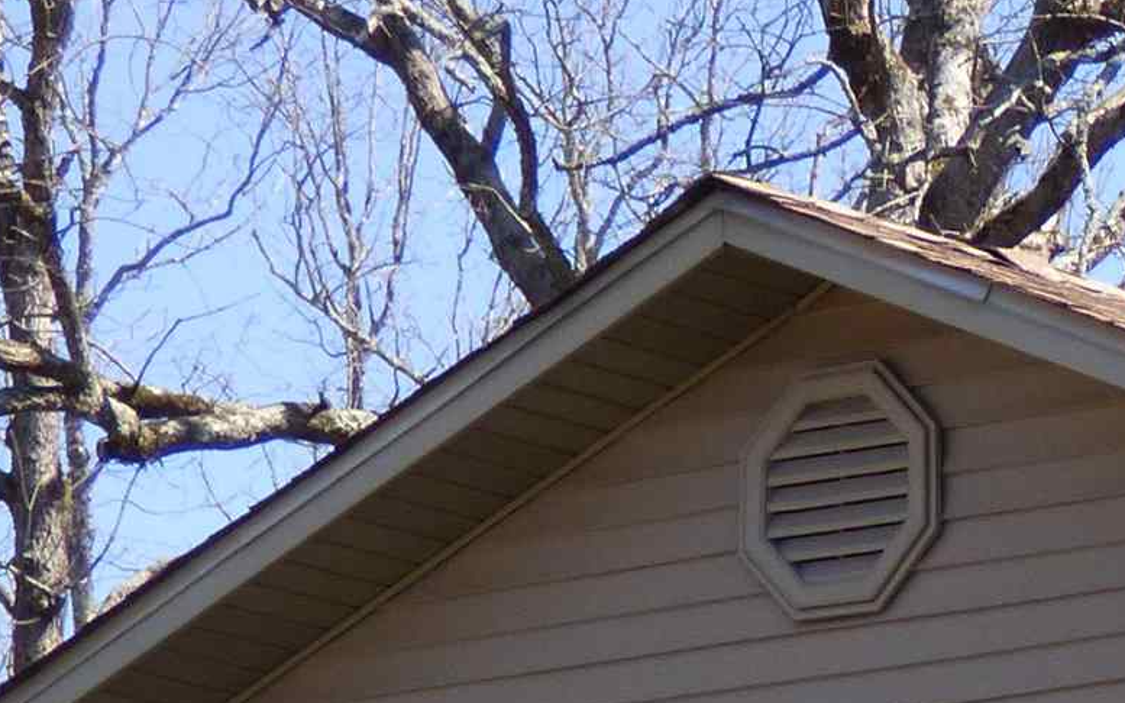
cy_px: 1568
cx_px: 1743
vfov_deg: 4.0
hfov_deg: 6.3
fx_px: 10022
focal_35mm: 327
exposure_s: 1/320
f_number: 4.4
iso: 100
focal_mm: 13.11
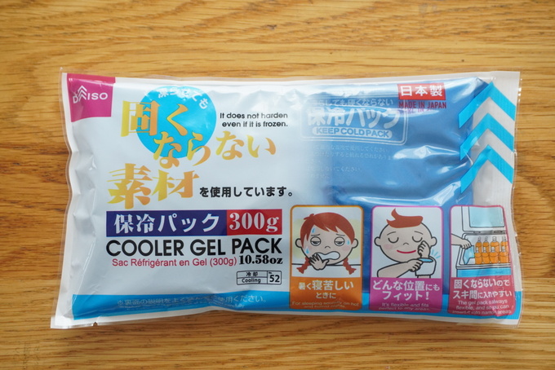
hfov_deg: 42.3
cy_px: 185
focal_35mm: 46
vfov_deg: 29.0
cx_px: 278
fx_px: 717
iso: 1600
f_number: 5.6
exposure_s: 1/50
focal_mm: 31
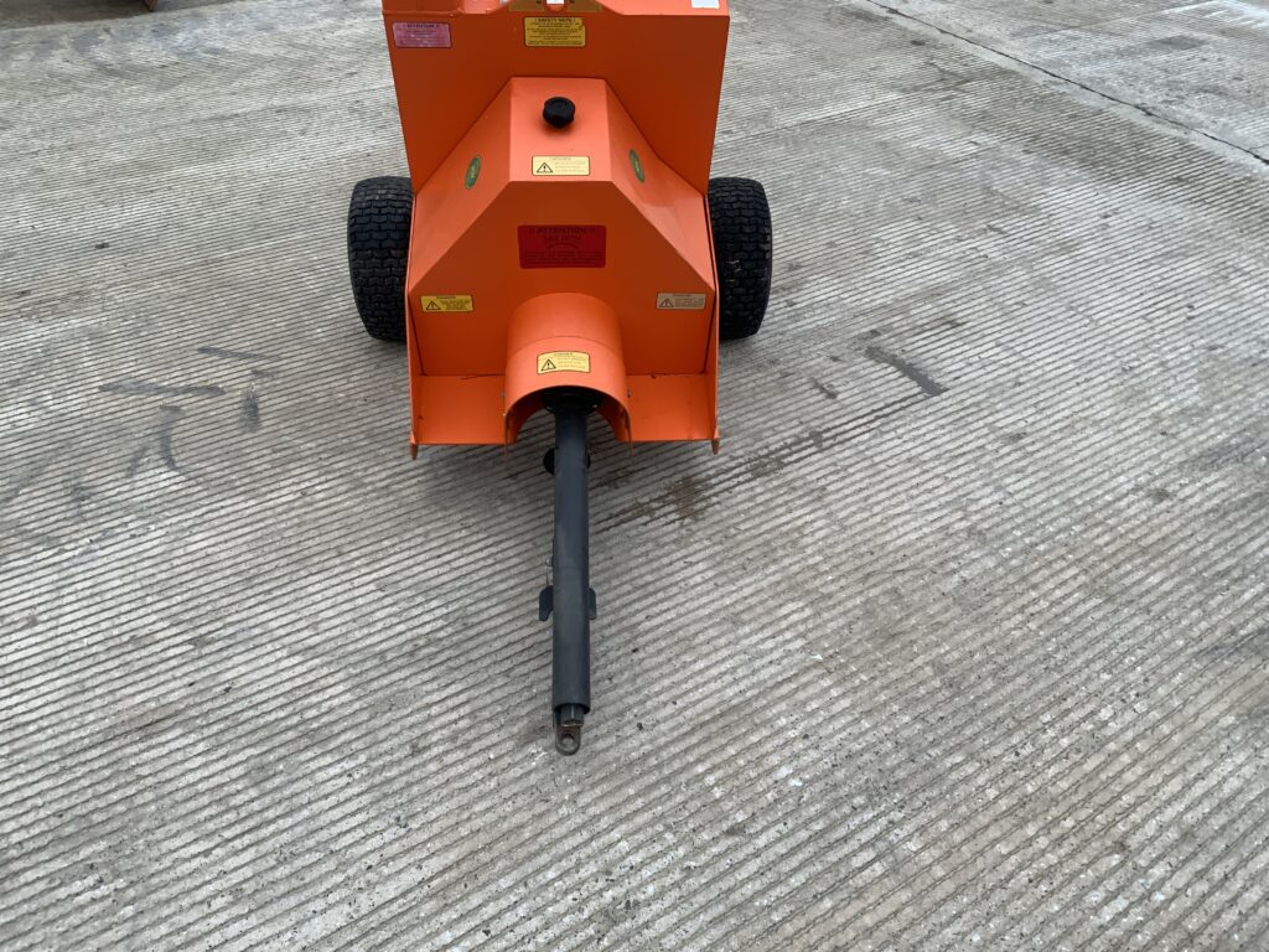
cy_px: 476
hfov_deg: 61.7
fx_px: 1063
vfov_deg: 48.2
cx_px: 634
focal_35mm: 29
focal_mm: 3
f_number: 1.8
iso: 16
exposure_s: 1/177
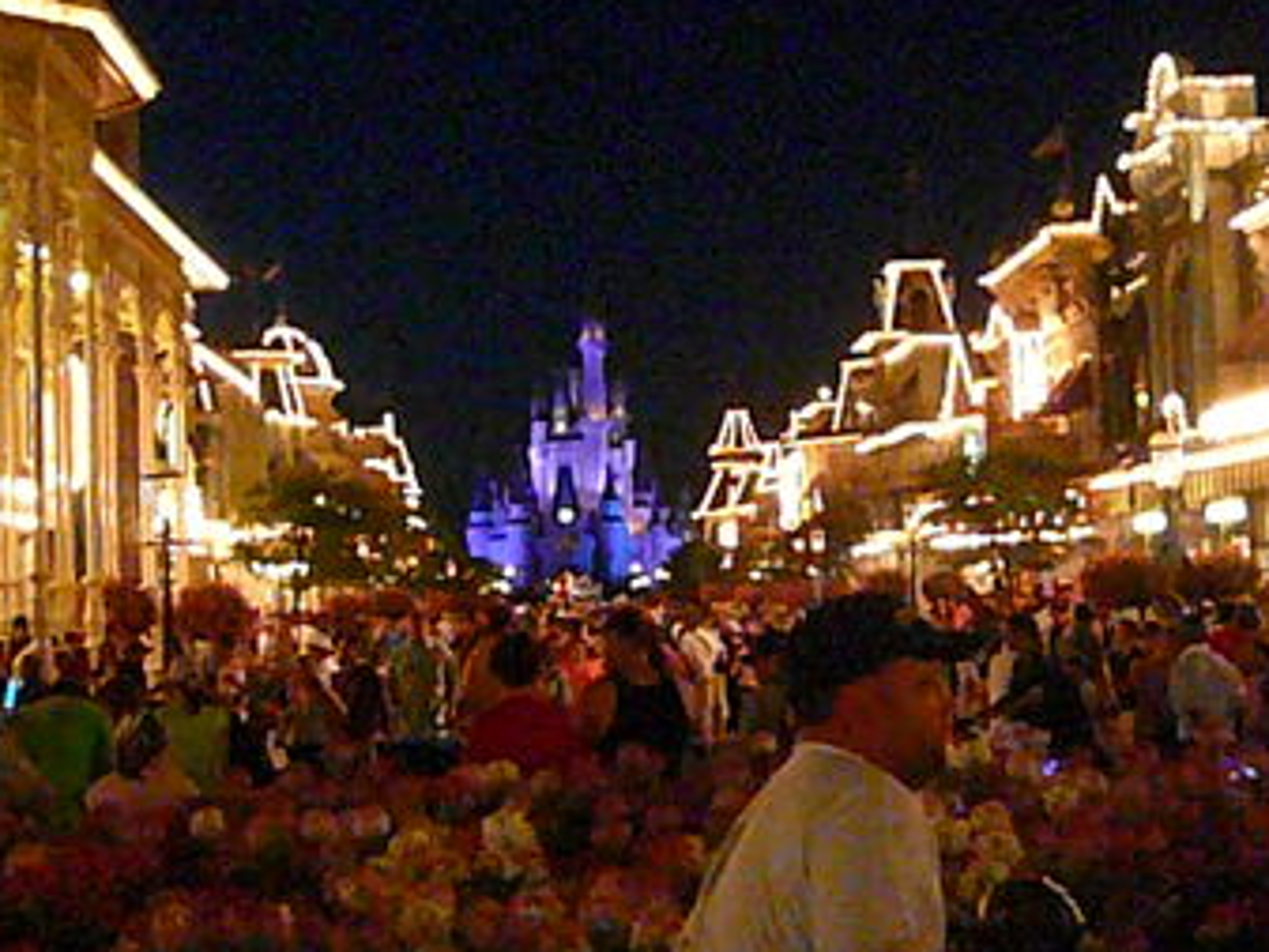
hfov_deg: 35.5
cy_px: 517
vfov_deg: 27.0
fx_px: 1980
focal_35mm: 54
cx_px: 610
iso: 3200
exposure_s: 1/60
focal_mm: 4.6
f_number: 2.8
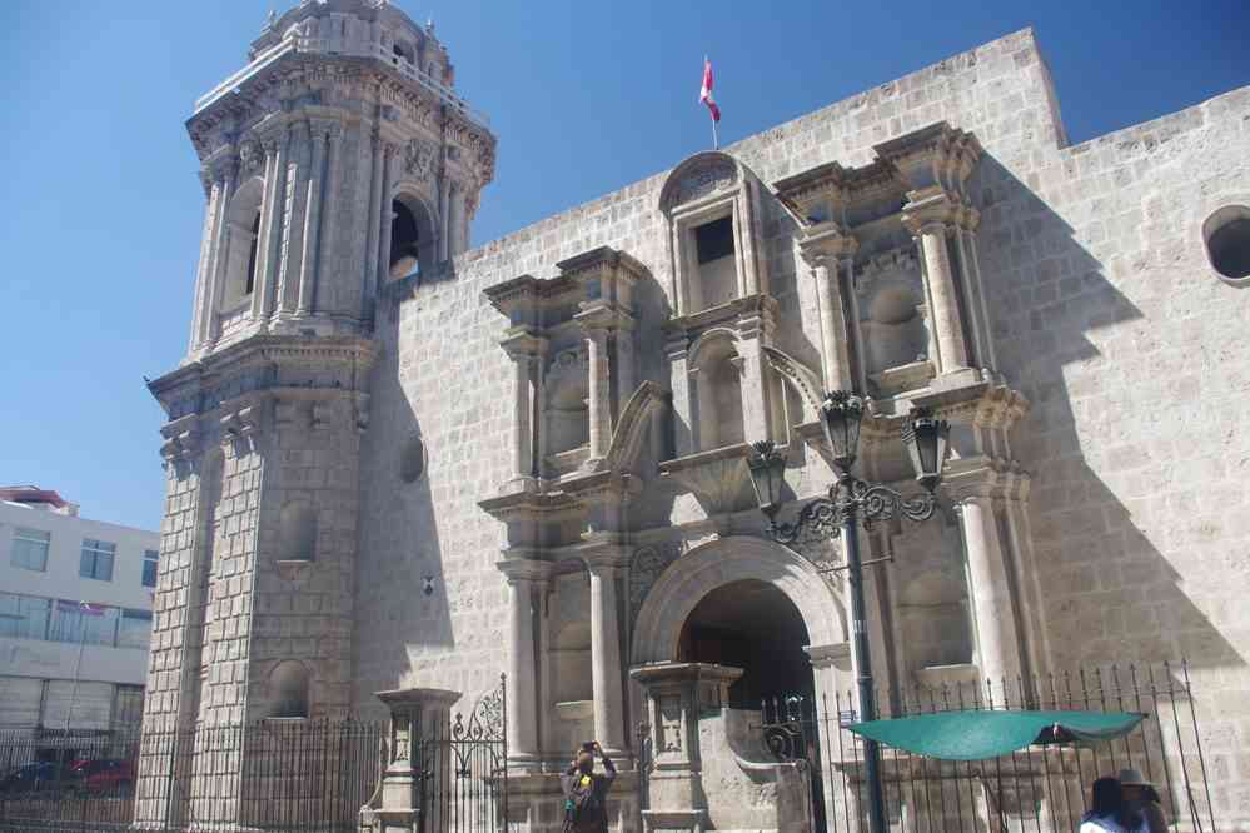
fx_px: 937
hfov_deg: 67.4
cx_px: 625
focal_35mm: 27
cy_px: 416
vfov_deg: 47.9
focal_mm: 18
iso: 200
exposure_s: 1/40
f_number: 11
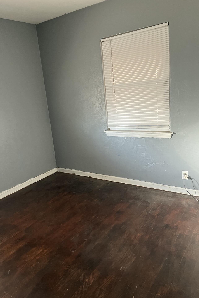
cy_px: 150
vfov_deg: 65.5
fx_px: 232
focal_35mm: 28
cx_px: 94
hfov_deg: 46.4
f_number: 1.6
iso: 320
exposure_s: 1/60
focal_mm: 5.1
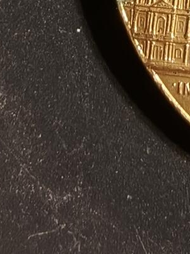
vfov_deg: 18.9
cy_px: 23
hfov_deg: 12.5
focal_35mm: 102
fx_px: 747
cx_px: 394
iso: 160
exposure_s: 1/100
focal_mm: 2.32
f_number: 2
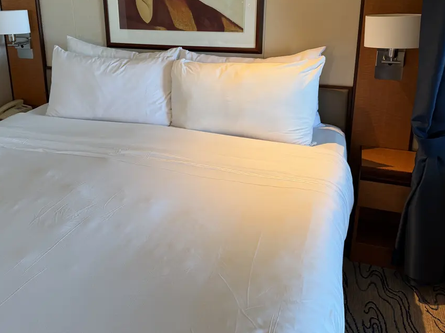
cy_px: 105
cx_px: 176
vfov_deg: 41.1
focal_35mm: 34
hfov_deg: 53.5
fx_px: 437
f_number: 1.78
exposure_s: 1/120
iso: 125
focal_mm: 6.76
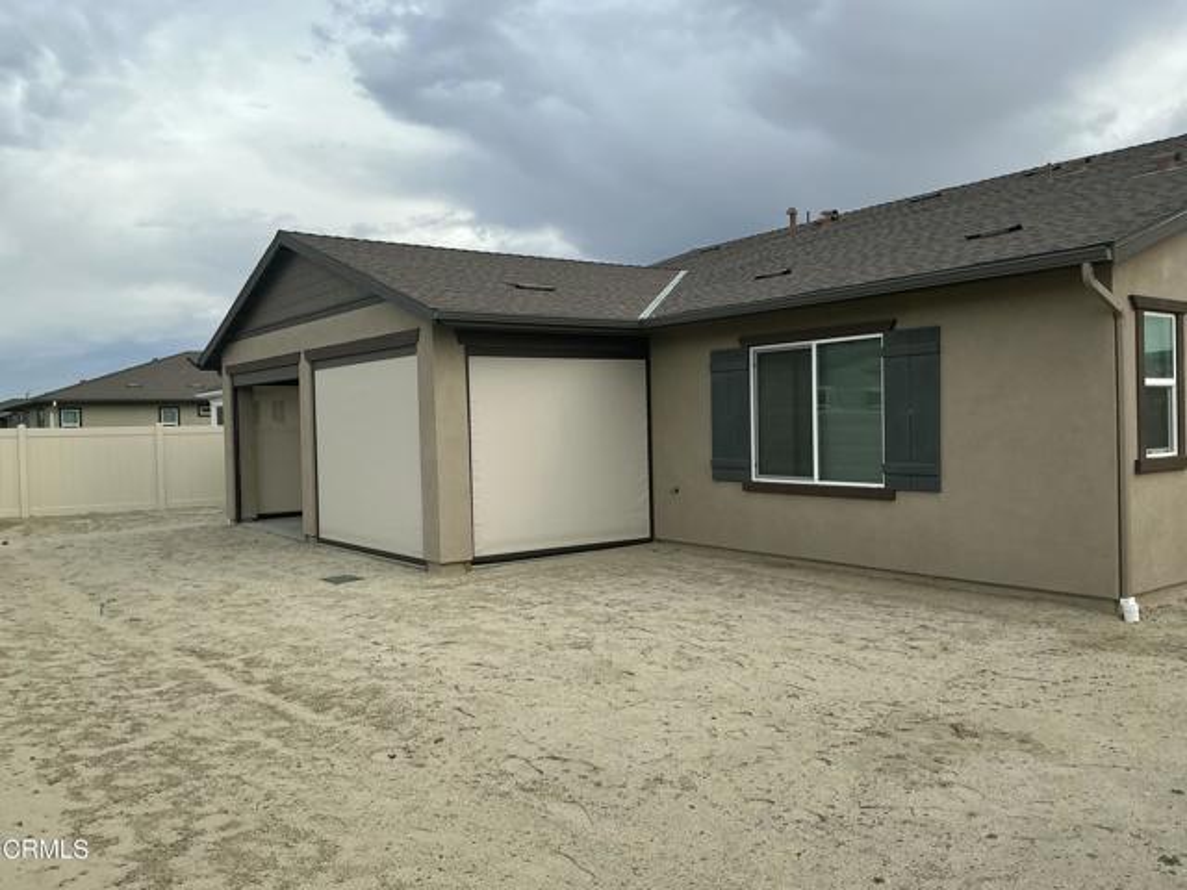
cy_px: 445
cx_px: 594
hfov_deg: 63.4
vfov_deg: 49.7
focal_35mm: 28
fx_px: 960
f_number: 1.8
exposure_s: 1/486
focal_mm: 3
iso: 25
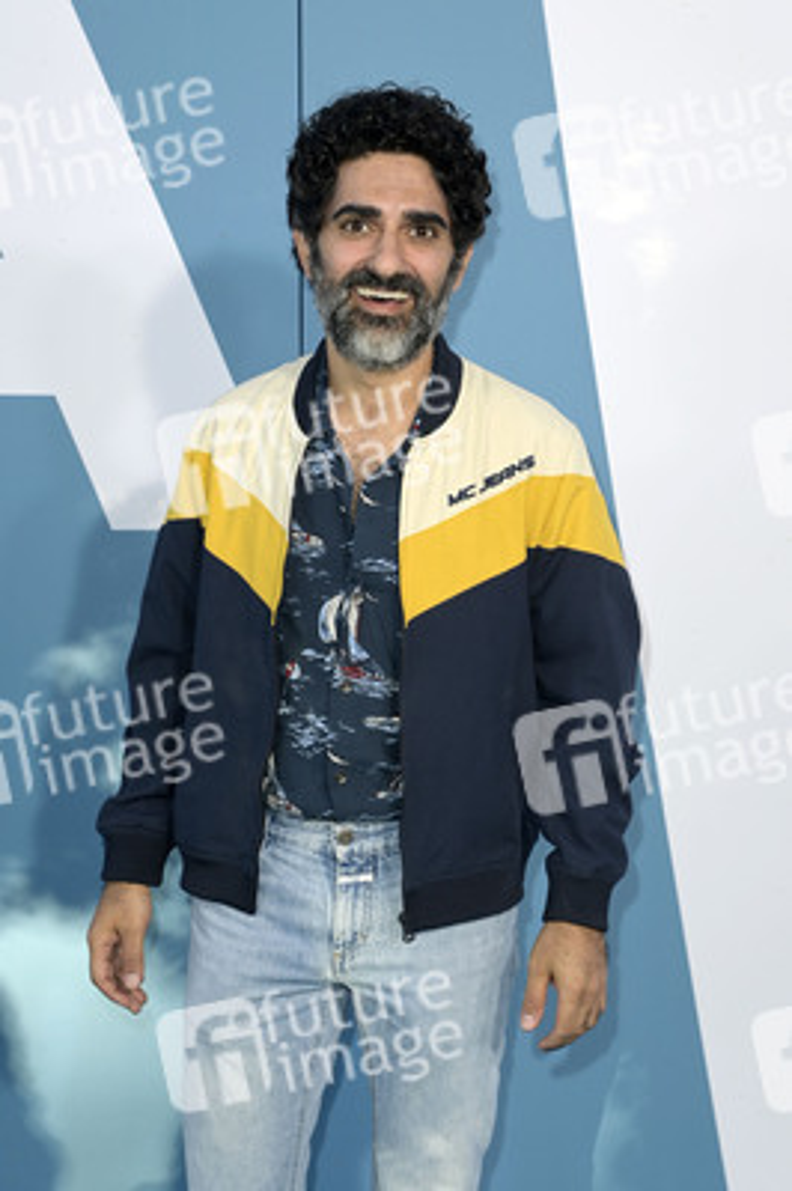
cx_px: 396
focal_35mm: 70
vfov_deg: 28.9
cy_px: 596
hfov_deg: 19.4
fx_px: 2314
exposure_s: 1/250
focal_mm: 70
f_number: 6.3
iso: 500
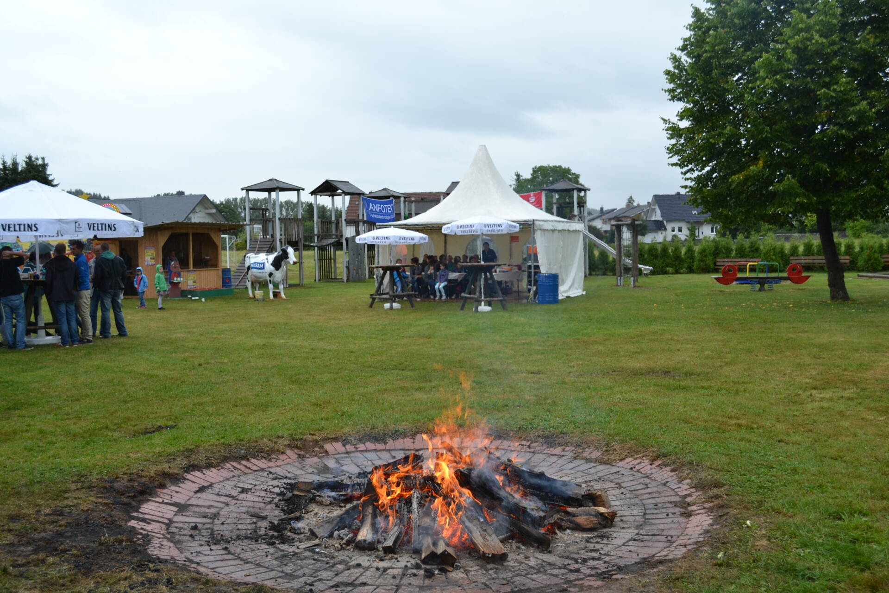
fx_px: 889
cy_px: 296
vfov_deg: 36.9
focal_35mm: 36
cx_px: 444
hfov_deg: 53.1
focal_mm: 24
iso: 160
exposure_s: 1/125
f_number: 5.6
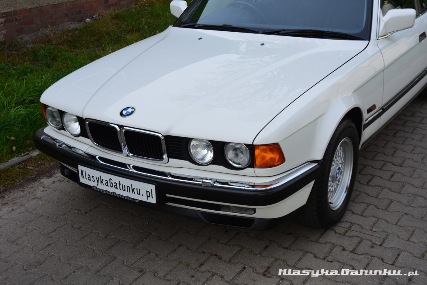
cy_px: 142
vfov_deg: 29.9
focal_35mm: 45
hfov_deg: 43.6
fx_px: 534
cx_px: 214
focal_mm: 30
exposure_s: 1/80
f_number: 10
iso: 200
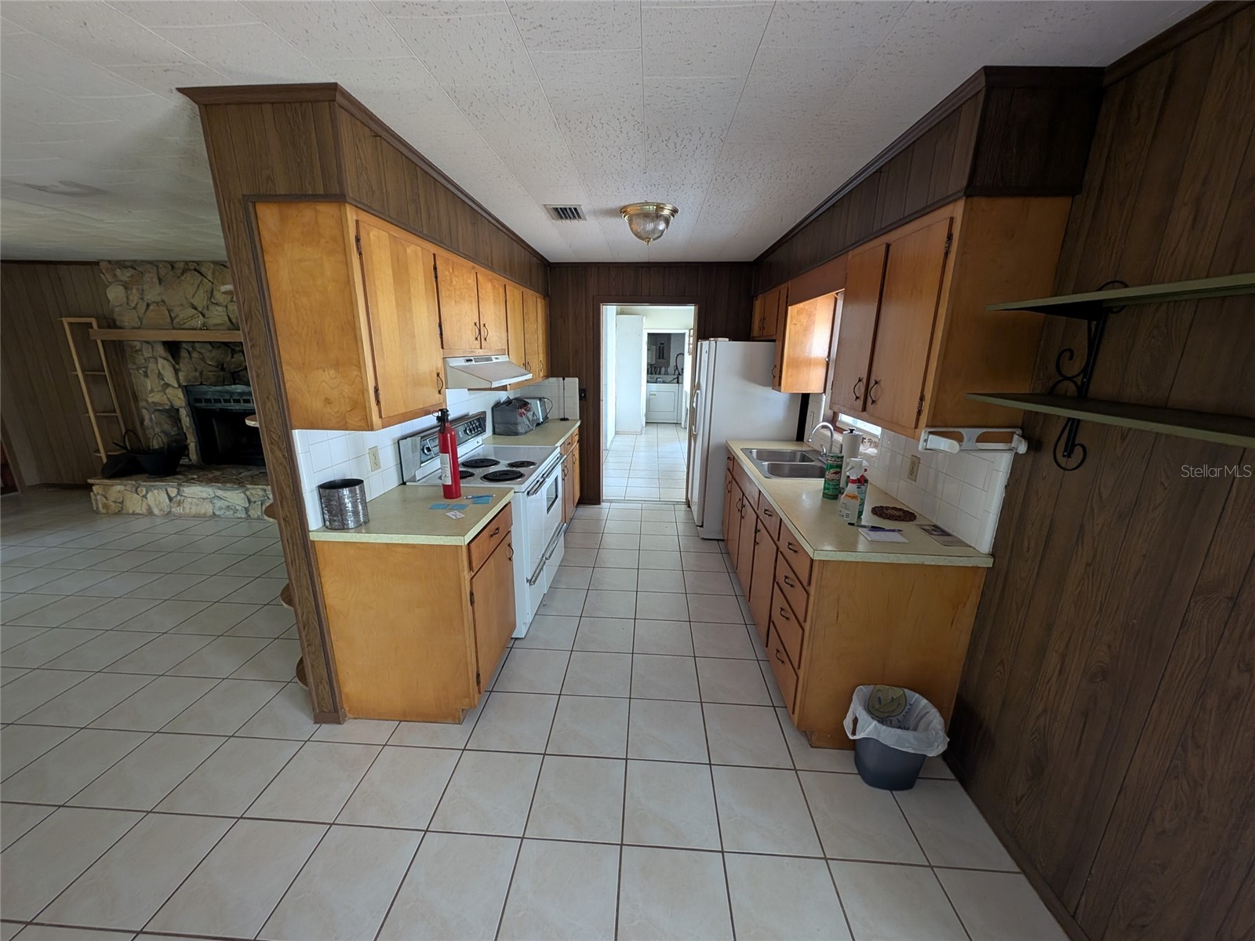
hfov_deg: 110.5
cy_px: 470
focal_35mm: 12
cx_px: 628
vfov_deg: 94.5
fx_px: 435
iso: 191
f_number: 1.95
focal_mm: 2.23
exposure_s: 1/25.6
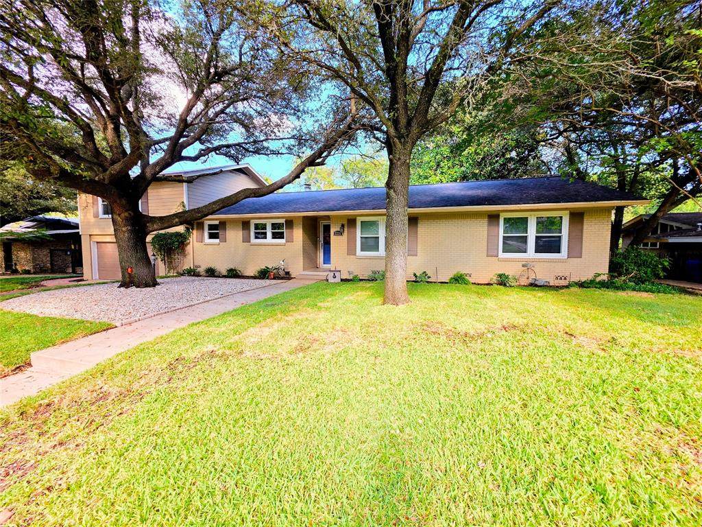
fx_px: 264
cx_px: 351
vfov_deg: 89.9
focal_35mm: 13
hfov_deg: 106.2
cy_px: 264
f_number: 1.9
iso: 32
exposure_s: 1/120
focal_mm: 2.2
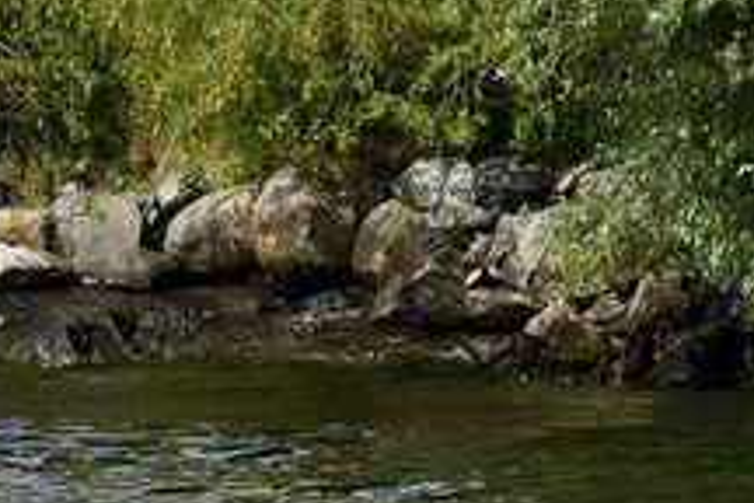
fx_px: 16294
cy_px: -517
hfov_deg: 2.6
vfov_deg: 1.8
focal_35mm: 778
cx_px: 2719
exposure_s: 1/400
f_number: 8
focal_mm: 105
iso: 200
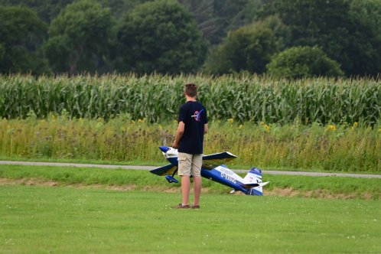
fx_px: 3175
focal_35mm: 300
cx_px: 190
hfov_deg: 6.9
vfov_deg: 4.6
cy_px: 127
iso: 1000
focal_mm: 200
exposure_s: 1/1000
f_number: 5.6
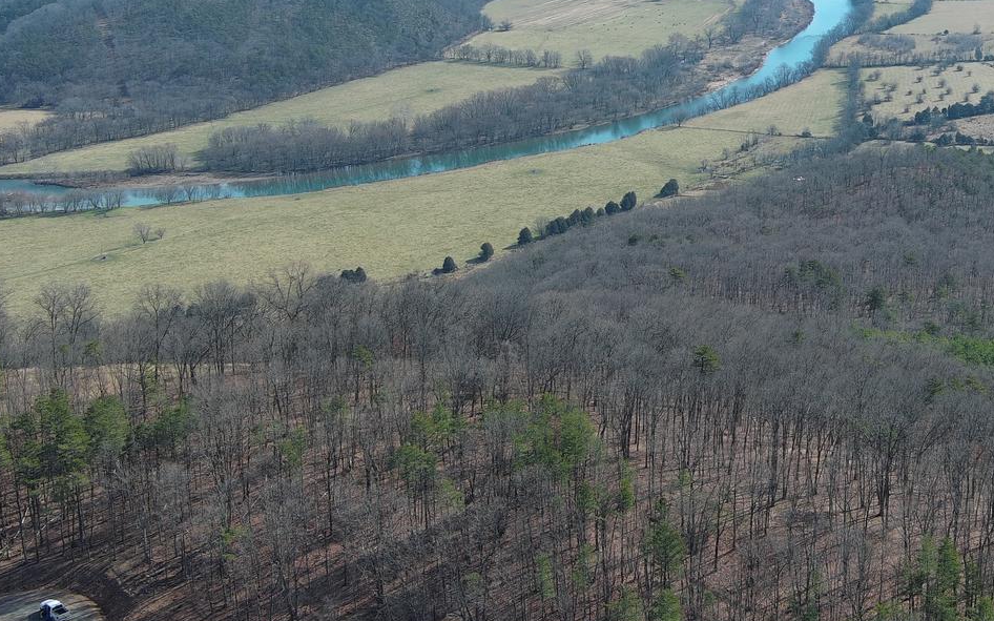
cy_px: 120
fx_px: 1734
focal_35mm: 64
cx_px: 780
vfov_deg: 20.1
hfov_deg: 31.3
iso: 100
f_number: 2.8
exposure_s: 1/664
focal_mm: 10.57
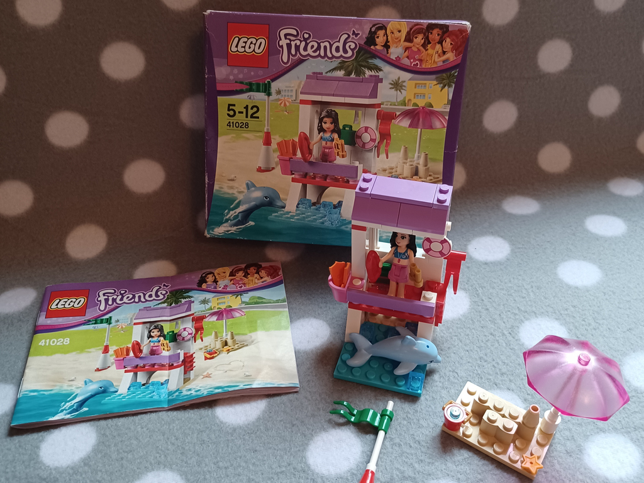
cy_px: 242
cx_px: 322
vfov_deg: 54.9
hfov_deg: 69.4
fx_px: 465
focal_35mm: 25
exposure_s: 1/33.4
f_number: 1.8
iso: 320
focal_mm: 4.6
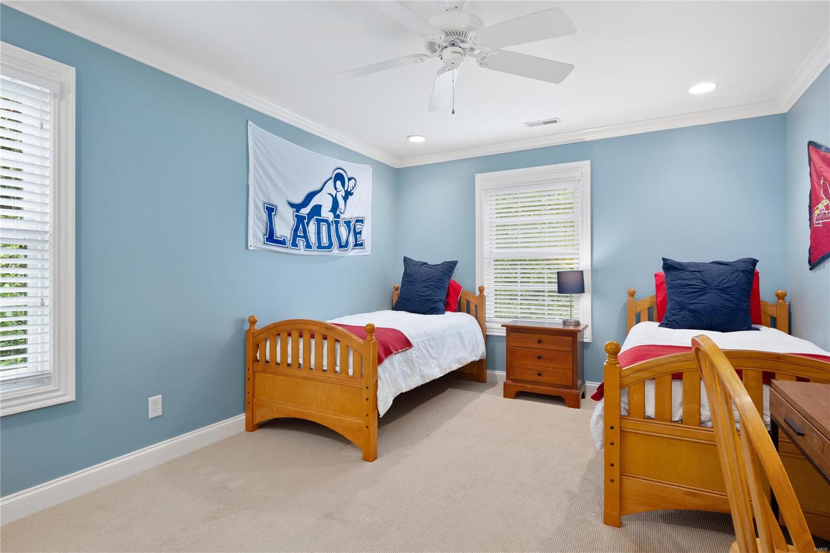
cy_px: 276
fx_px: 415
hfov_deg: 90.0
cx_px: 415
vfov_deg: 67.4
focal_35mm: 18
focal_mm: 9
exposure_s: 1/4
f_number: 5.6
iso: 400
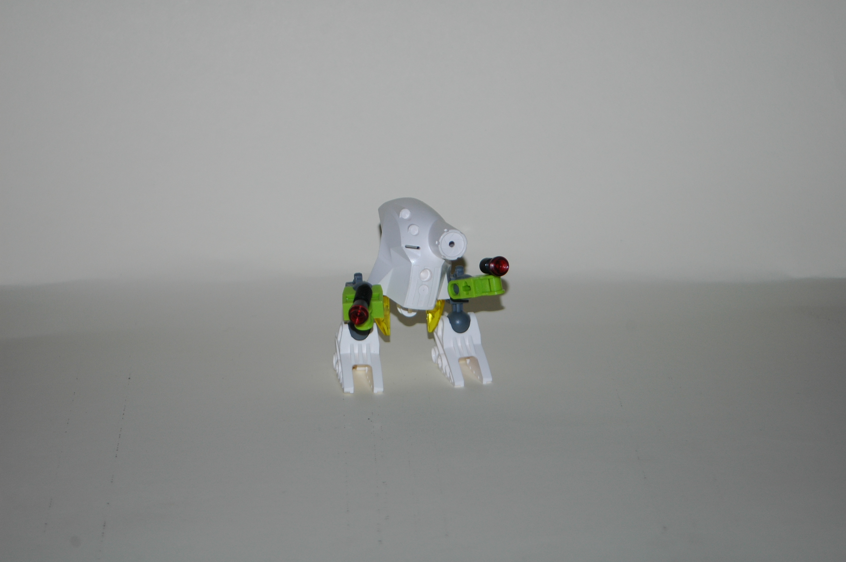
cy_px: 281
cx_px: 423
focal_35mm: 120
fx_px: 2817
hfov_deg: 17.1
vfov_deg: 11.4
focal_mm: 80
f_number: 5.6
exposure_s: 1/125
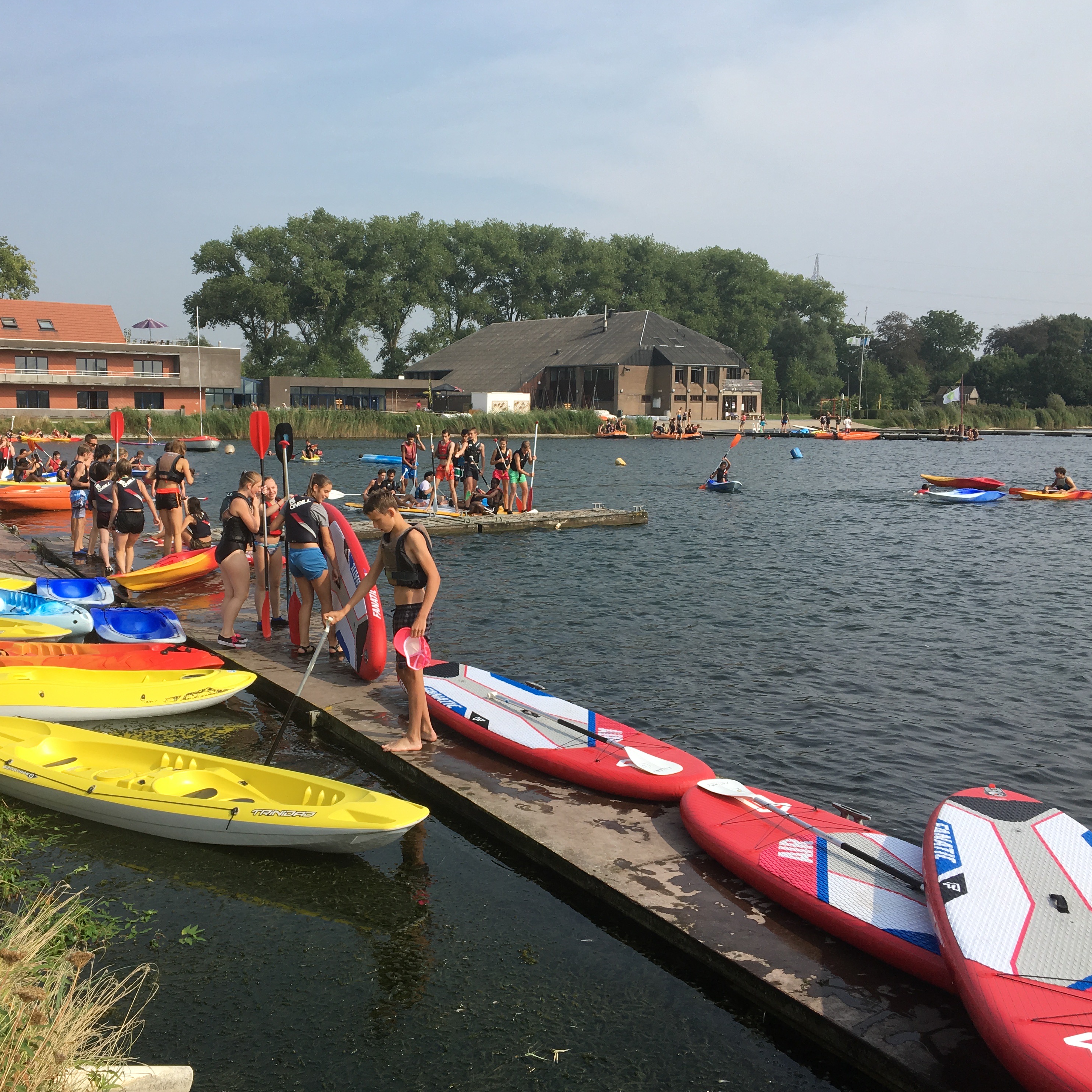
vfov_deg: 47.2
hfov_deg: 46.9
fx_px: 1249
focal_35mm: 35
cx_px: 431
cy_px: 550
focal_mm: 4.15
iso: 25
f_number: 2.2
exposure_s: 1/1538
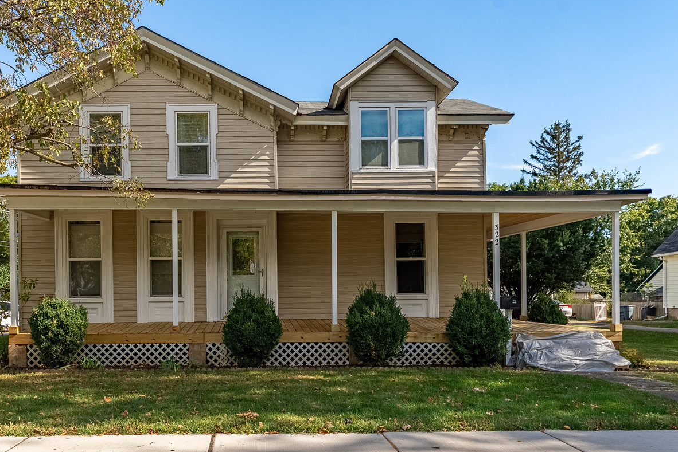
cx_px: 275
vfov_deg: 47.9
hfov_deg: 67.7
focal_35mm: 27
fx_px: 500
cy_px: 301
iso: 200
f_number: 7.1
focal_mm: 19.4
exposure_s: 1/8000
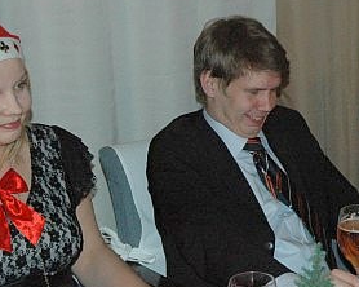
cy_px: 120
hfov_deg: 15.8
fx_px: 1295
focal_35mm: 122
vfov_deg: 12.6
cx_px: 223
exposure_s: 1/60
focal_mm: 40
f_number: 5
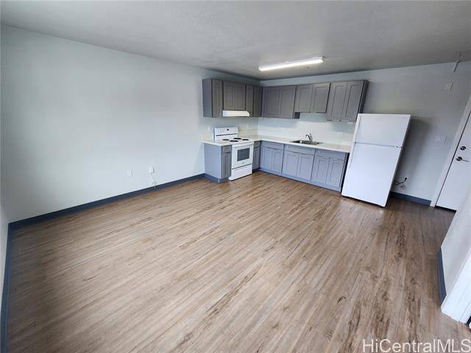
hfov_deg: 106.2
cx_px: 236
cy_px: 176
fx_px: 177
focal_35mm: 13
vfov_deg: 89.9
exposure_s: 1/60
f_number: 2.2
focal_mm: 2.2
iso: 80
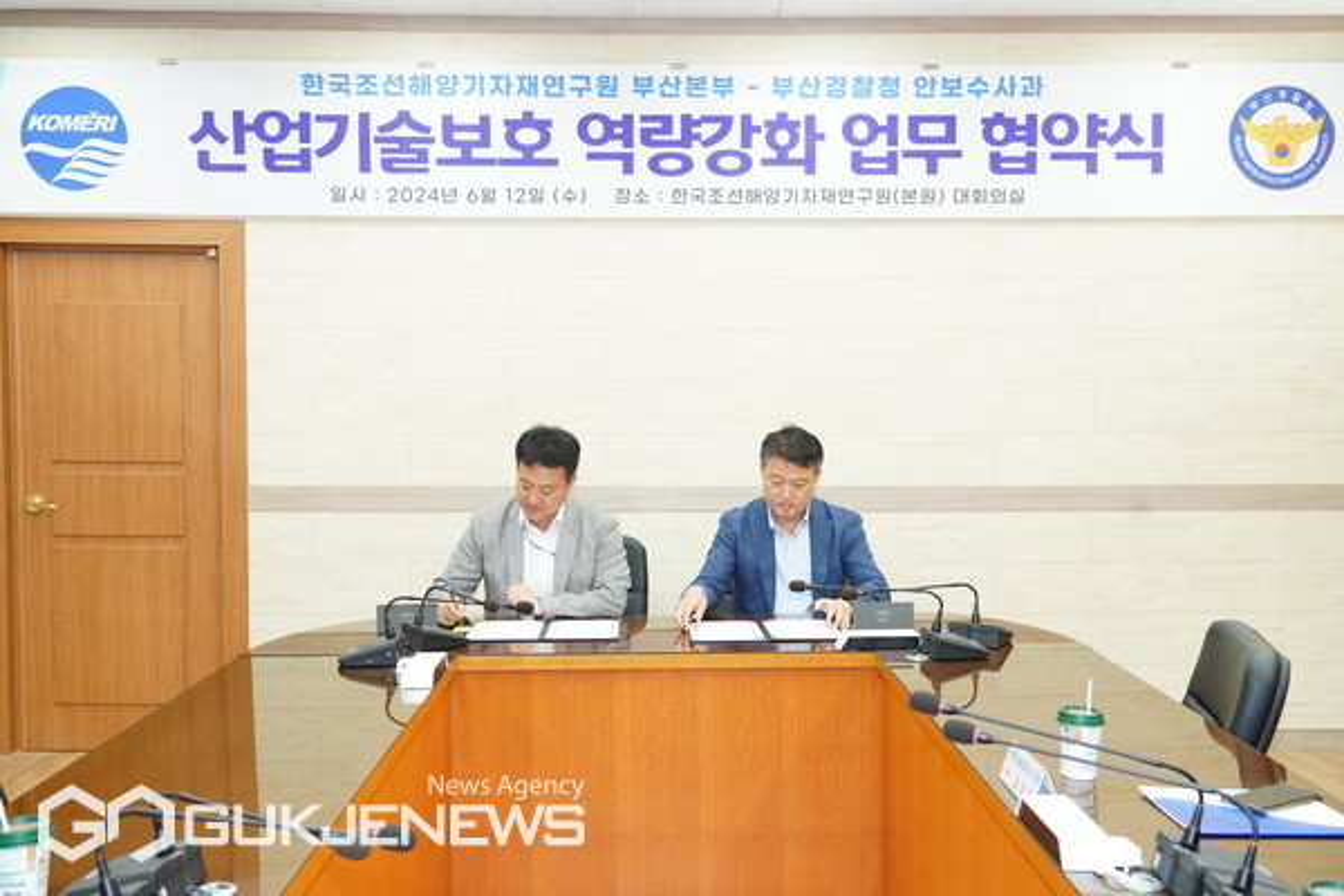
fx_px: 1232
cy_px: 448
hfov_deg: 57.2
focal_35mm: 33
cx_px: 672
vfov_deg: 40.0
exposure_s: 1/200
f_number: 5
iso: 2500
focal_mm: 33
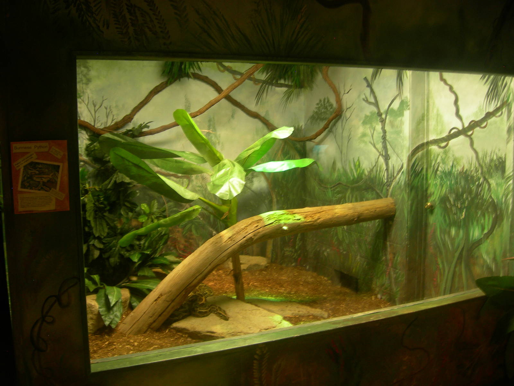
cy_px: 193
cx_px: 257
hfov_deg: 49.0
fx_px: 564
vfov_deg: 37.7
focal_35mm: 38
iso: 67
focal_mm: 7.8
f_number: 2.8
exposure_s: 1/4.1
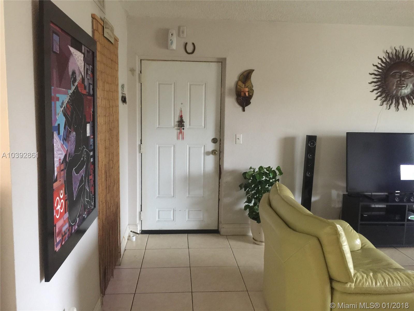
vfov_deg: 48.2
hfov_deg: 61.7
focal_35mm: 29
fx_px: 347
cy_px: 156
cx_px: 207
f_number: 2.2
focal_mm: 4.15
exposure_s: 1/4
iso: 80
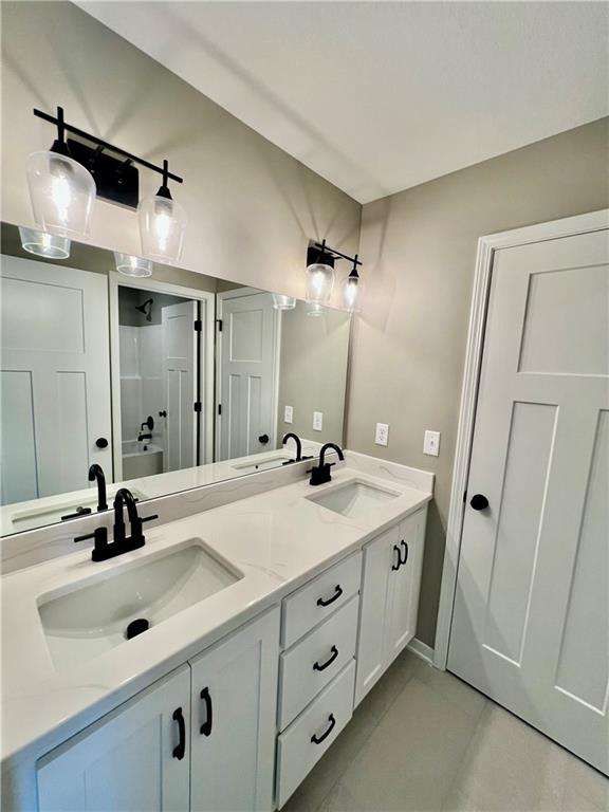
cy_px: 406
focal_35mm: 13
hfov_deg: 89.9
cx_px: 304
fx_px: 305
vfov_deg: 106.2
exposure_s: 1/120
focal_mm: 1.57
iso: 64
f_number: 1.8
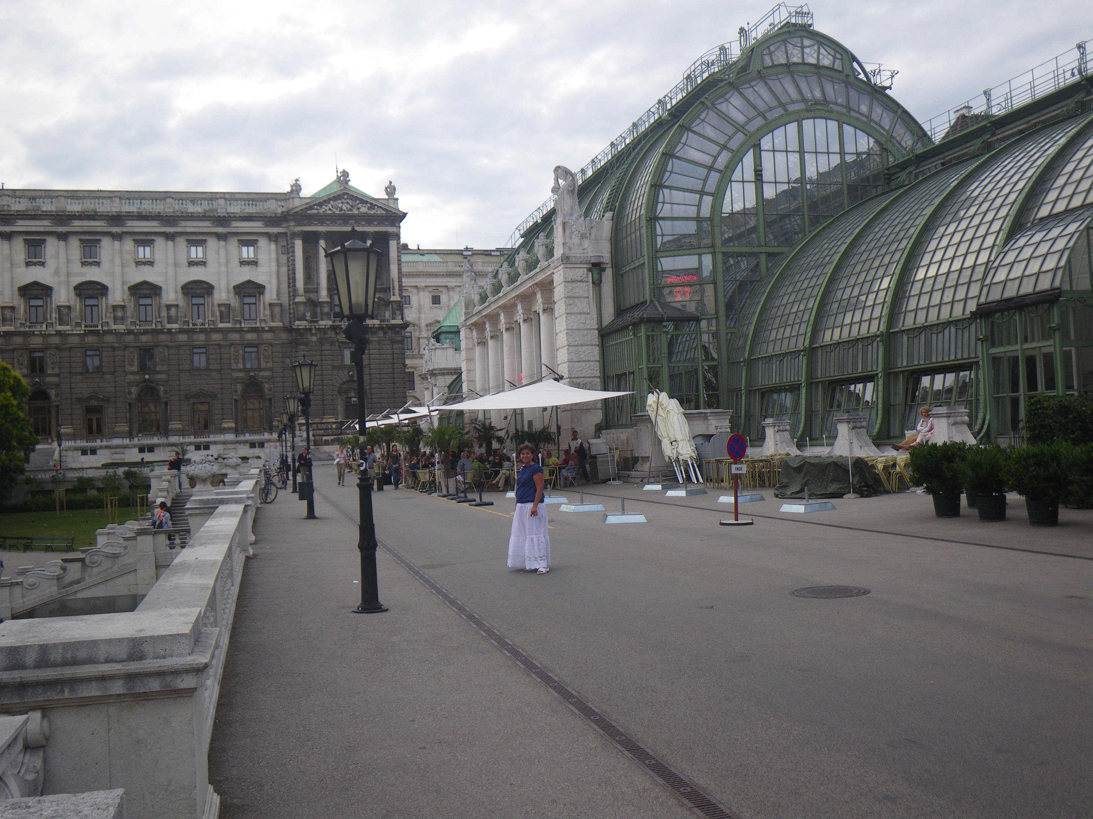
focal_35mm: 34
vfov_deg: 41.8
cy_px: 410
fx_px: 1074
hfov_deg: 54.0
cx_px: 546
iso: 50
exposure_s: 1/200
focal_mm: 6.1
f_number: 3.8
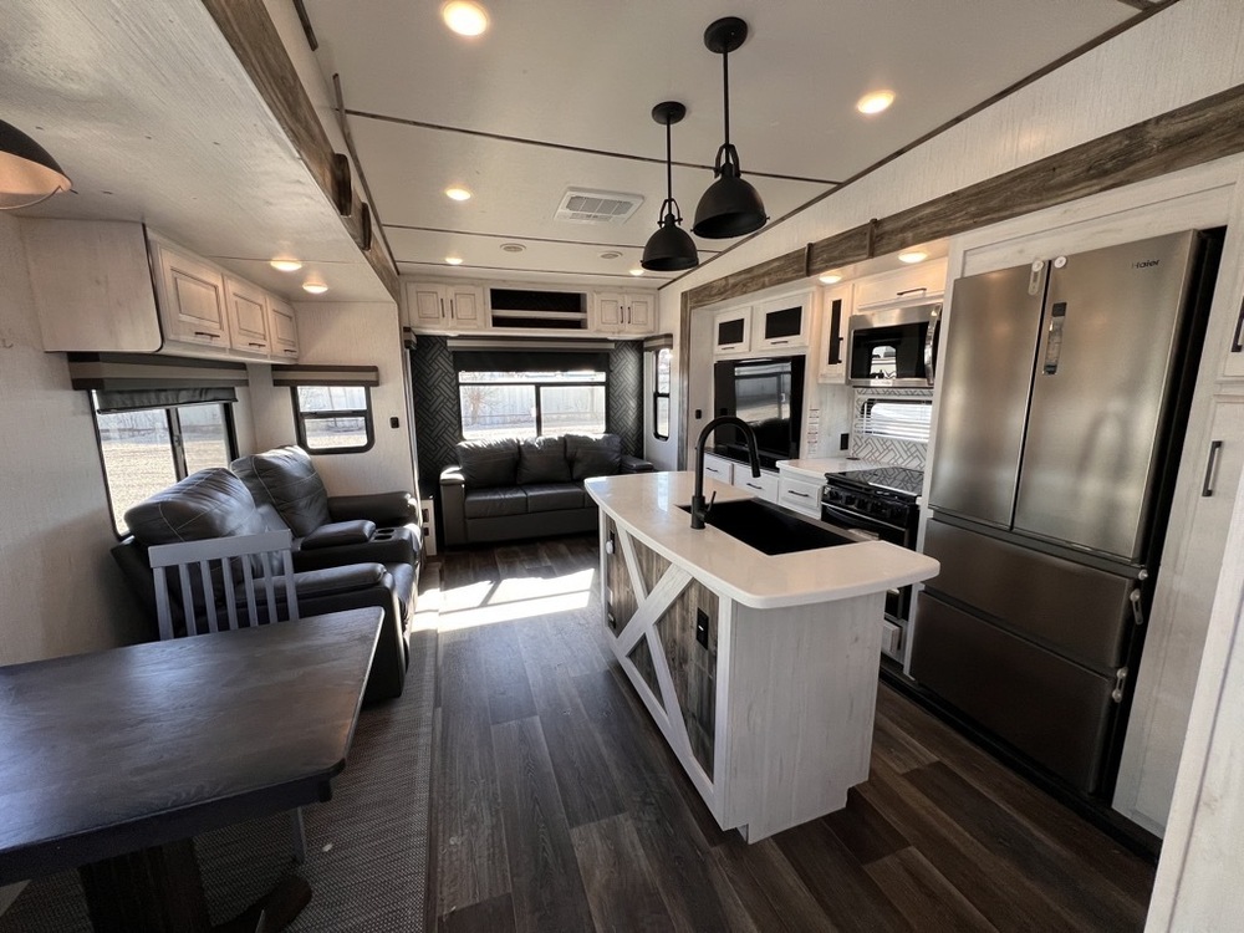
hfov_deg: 106.2
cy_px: 466
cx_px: 622
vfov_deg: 89.9
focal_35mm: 13
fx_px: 467
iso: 160
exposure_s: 1/99
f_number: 1.8
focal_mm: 1.57
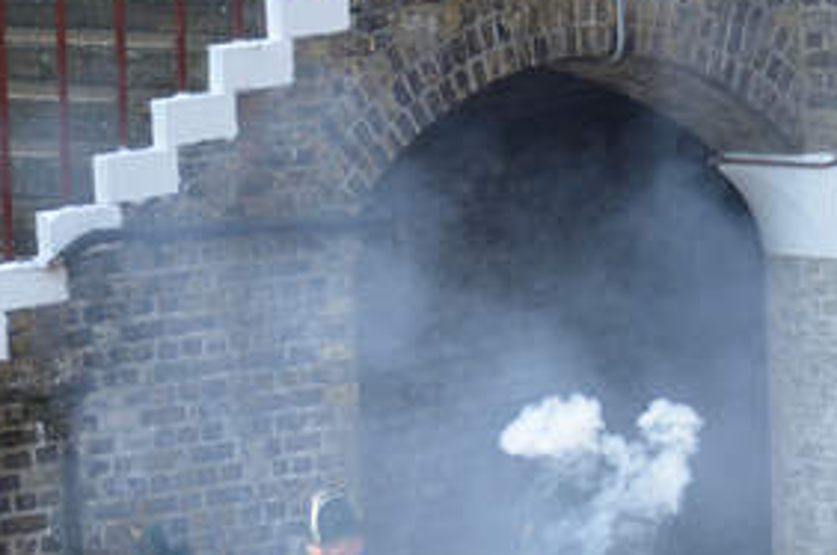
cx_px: 790
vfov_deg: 3.9
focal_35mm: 353
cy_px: 524
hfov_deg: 5.8
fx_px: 8199
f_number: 5.3
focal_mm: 95
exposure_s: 1/200
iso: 100
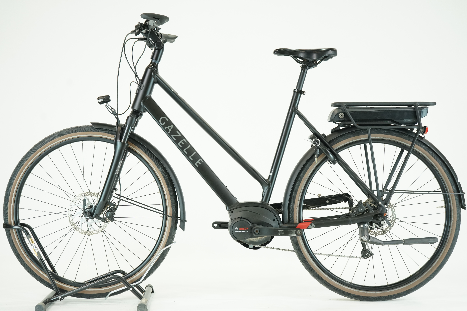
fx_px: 726
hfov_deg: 35.6
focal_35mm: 56
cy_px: 156
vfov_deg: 24.2
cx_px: 234
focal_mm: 56
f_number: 5
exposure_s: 1/200
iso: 2000
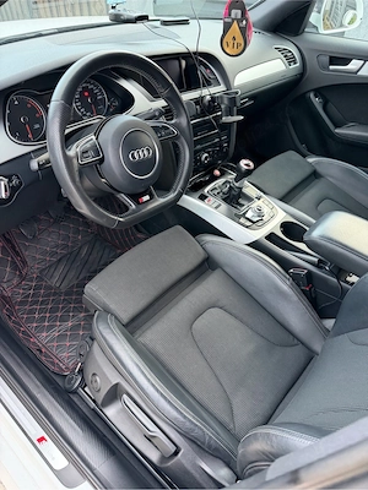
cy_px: 245
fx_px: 340
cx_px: 184
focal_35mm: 24
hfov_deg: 56.8
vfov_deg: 71.6
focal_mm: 6.76
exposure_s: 1/60
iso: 640
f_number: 1.78
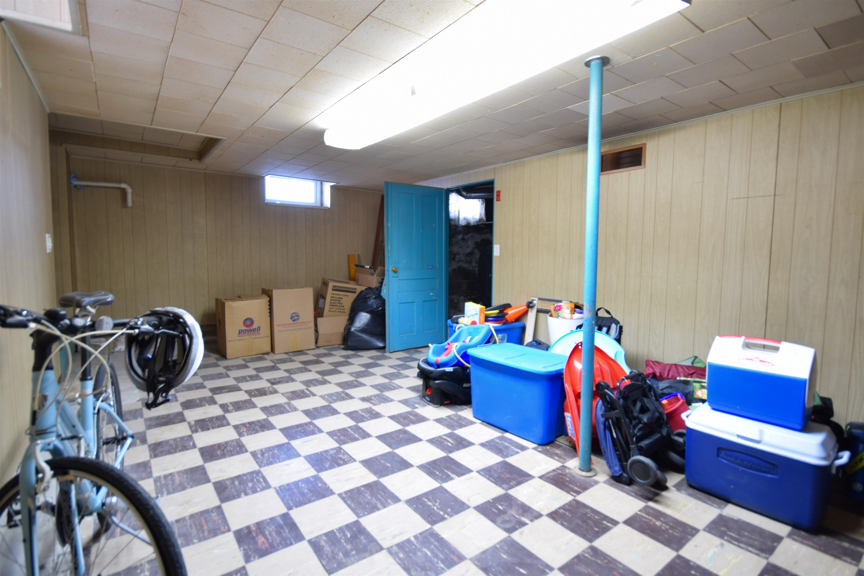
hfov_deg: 100.4
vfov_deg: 77.3
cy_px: 288
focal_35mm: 15
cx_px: 432
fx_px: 360
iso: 200
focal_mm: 10
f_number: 6.3
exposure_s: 1/1.6
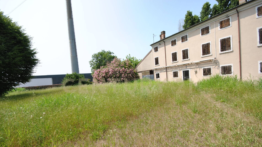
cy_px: 86
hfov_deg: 99.4
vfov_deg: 66.6
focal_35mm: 16
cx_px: 129
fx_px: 111
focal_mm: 10
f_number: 7.1
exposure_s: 1/200
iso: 100
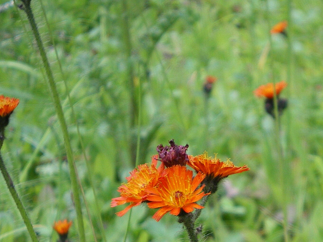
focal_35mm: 128
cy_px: 216
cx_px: 285
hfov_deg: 15.2
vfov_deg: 11.5
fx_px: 1194
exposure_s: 1/60
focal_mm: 11.3
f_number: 4.4
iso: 160
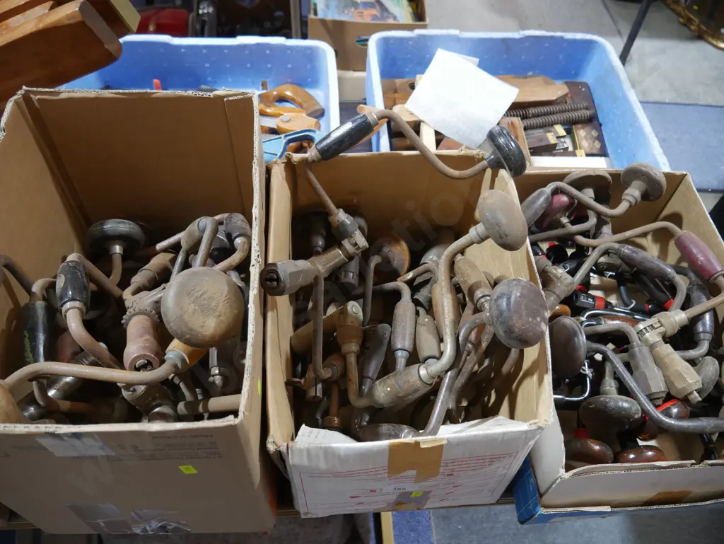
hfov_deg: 63.4
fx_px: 586
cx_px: 362
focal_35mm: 28
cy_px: 272
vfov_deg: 49.8
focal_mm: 14
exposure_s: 1/60
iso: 640
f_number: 3.5
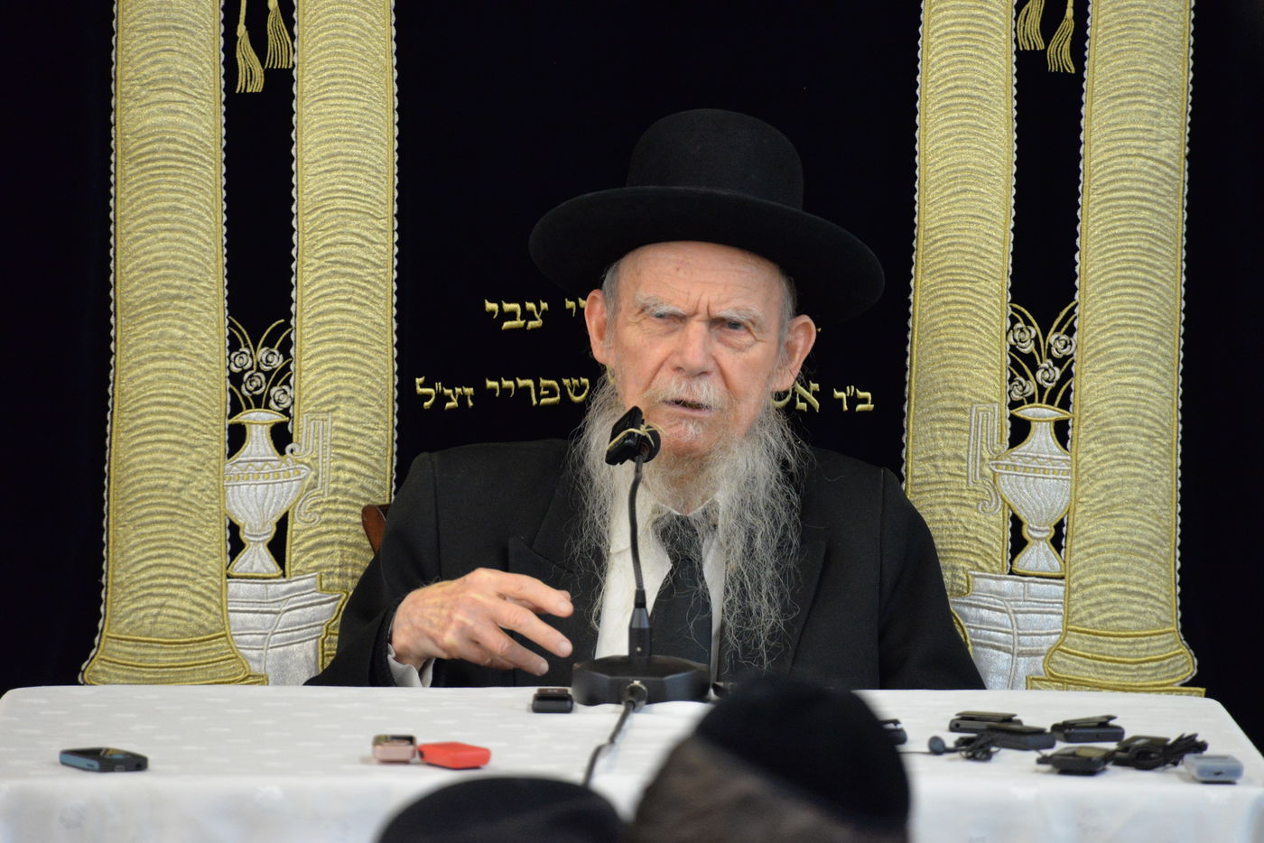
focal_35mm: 300
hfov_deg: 6.9
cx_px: 632
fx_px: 10535
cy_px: 422
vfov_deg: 4.6
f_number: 6.3
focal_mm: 300
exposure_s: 1/320
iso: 5000
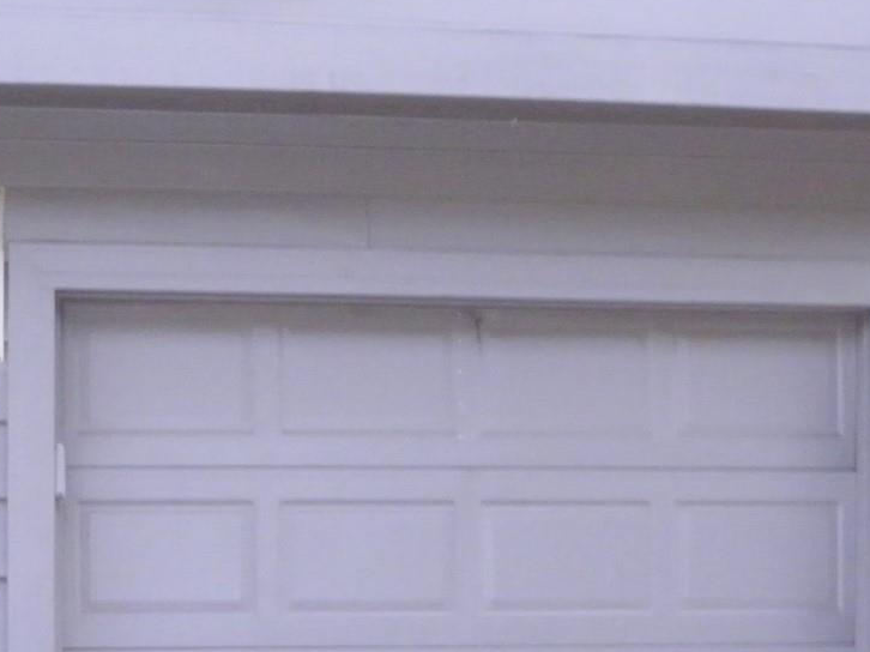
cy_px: 654
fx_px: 1985
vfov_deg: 18.2
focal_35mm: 79
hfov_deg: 24.7
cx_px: 365
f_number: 5.7
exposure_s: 1/160
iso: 400
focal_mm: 4.9
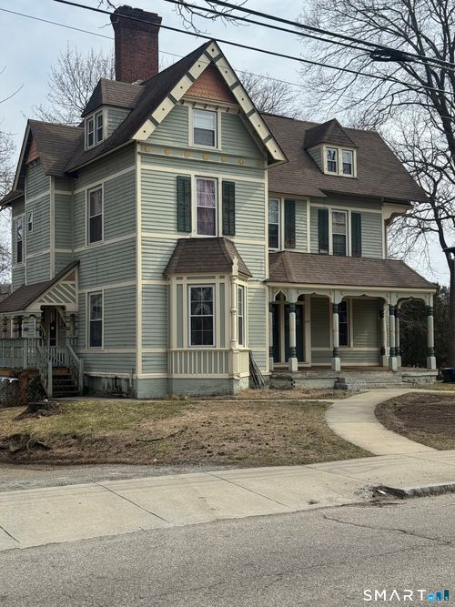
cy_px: 304
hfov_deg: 30.3
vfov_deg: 39.7
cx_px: 228
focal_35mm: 48
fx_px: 841
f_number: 1.78
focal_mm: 6.76
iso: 64
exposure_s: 1/4608
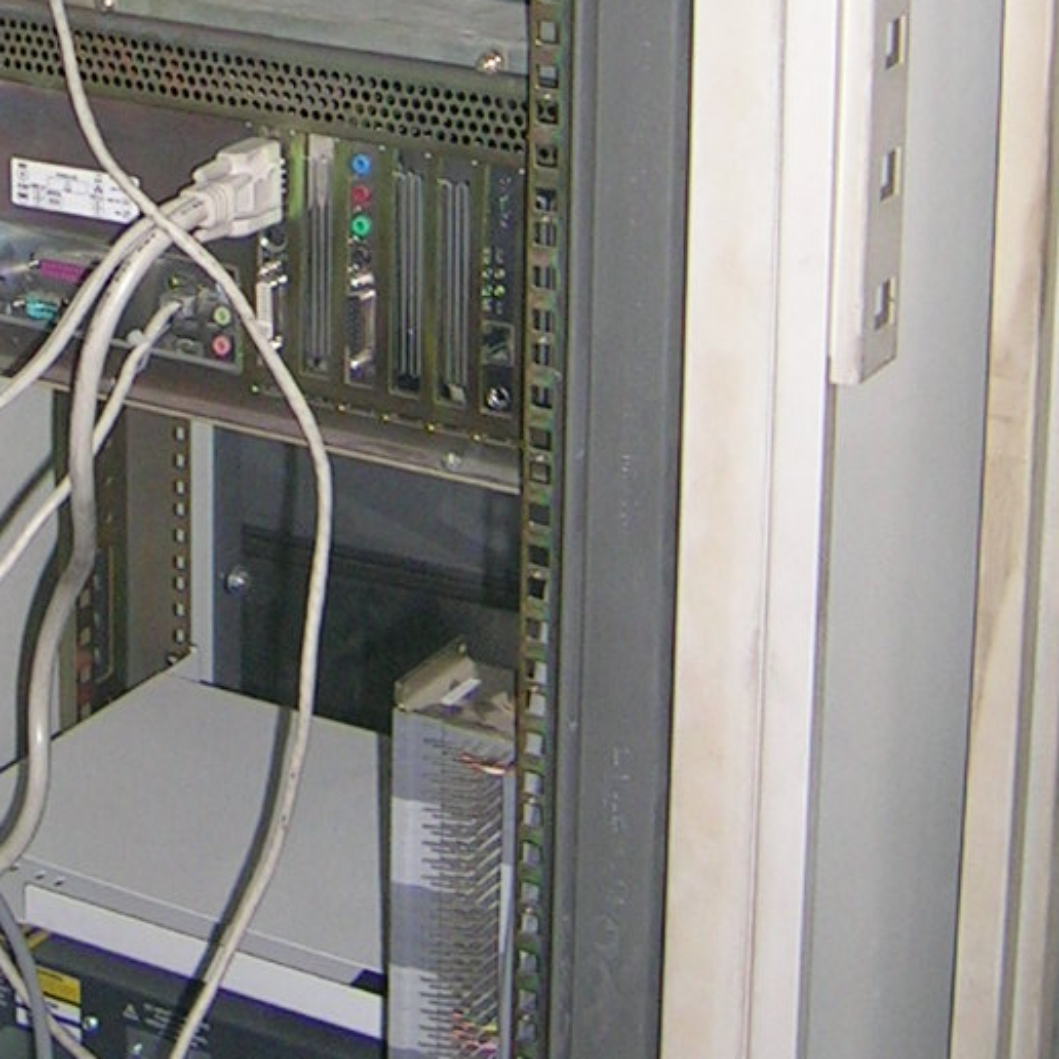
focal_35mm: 96
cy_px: -306
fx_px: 3323
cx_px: 92
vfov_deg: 17.1
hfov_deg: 17.8
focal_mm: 5.4
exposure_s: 1/60.1
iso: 84
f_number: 2.8
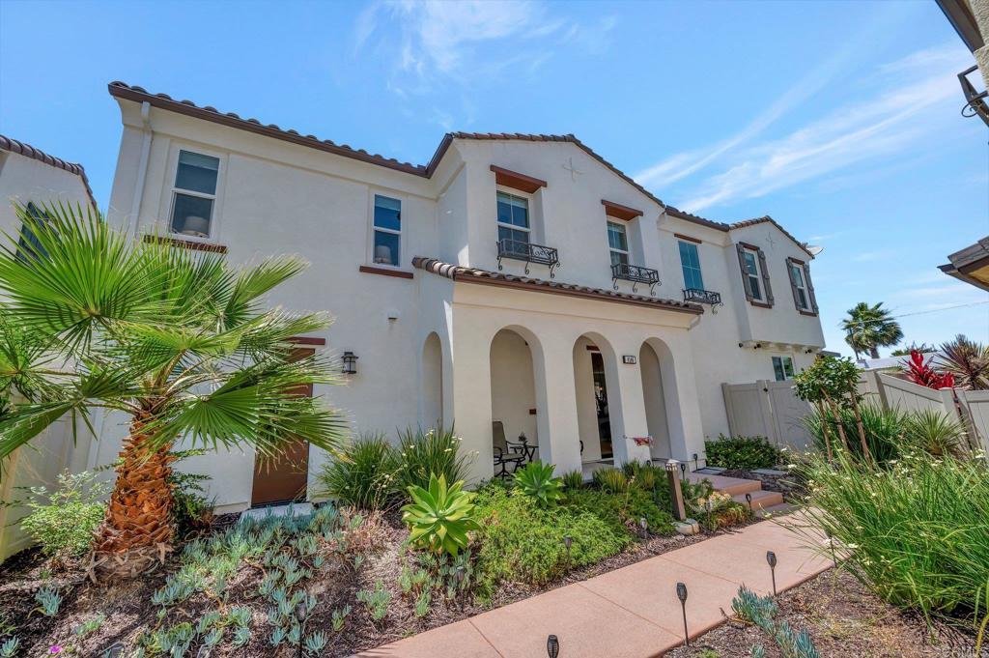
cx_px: 494
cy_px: 329
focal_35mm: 14
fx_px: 384
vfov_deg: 81.1
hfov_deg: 104.3
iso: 100
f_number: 6.3
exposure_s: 1/320
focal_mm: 14
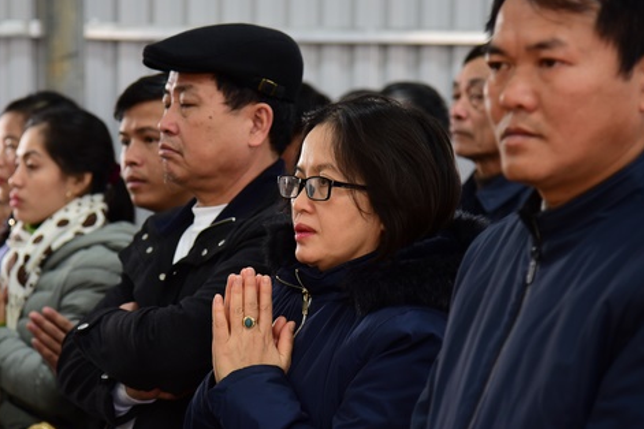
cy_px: 219
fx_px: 2272
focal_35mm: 127
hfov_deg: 16.1
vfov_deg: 10.8
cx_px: 243
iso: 1250
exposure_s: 1/60
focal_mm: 92
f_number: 4
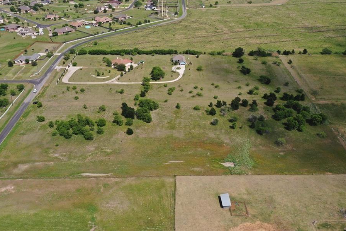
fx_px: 307
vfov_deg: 41.1
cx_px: 177
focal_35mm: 32
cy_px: 109
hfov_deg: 58.7
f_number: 6.3
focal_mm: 10.26
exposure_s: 1/500
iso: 100
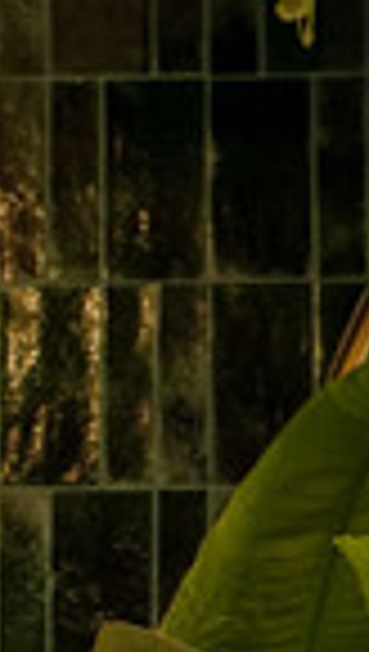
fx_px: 3257
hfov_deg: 5.2
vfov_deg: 10.9
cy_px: 1090
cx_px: -1418
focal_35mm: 188
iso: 1000
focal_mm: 26
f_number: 5.6
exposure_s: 1/60
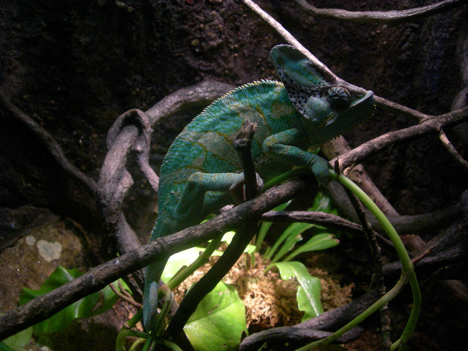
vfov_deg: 37.7
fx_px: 514
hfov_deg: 49.0
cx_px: 234
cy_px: 176
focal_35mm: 38
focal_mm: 7.8
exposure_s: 1/60
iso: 200
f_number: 2.8
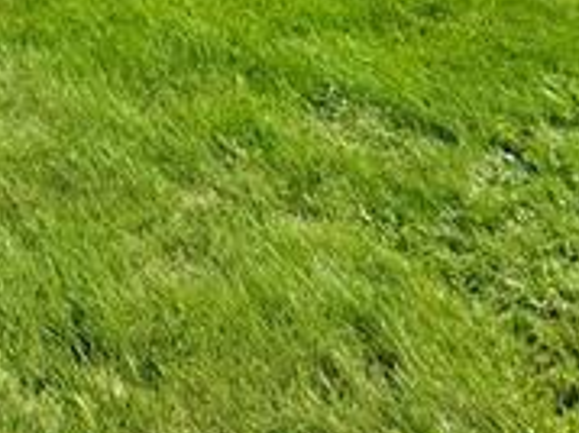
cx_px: -168
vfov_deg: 14.4
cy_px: -501
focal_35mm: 80
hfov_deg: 22.0
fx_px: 1337
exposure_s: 1/3390
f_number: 2.2
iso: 50
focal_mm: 2.22
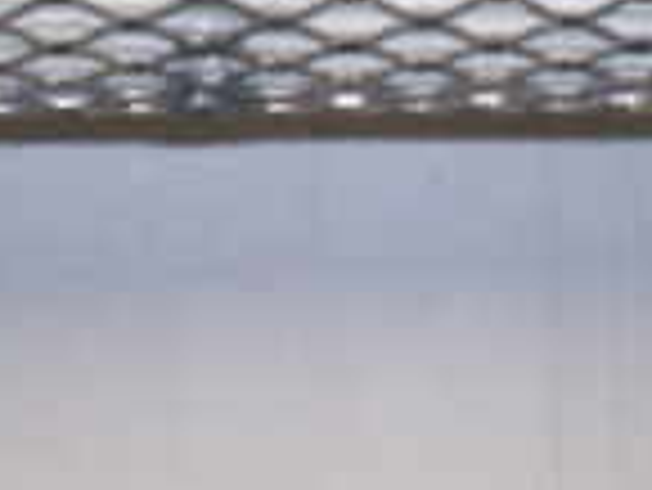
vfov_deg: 8.8
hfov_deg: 12.3
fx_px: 3035
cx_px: 333
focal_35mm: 161
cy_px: -409
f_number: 4.5
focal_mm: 6
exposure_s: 1/30
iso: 140
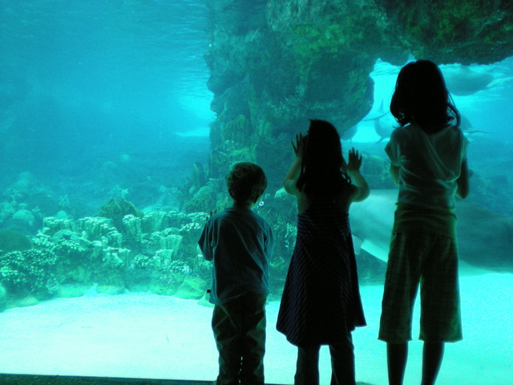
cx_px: 256
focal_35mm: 38
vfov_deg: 37.7
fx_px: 563
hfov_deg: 49.0
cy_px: 192
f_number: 3.1
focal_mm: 6.3
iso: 312
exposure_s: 1/125
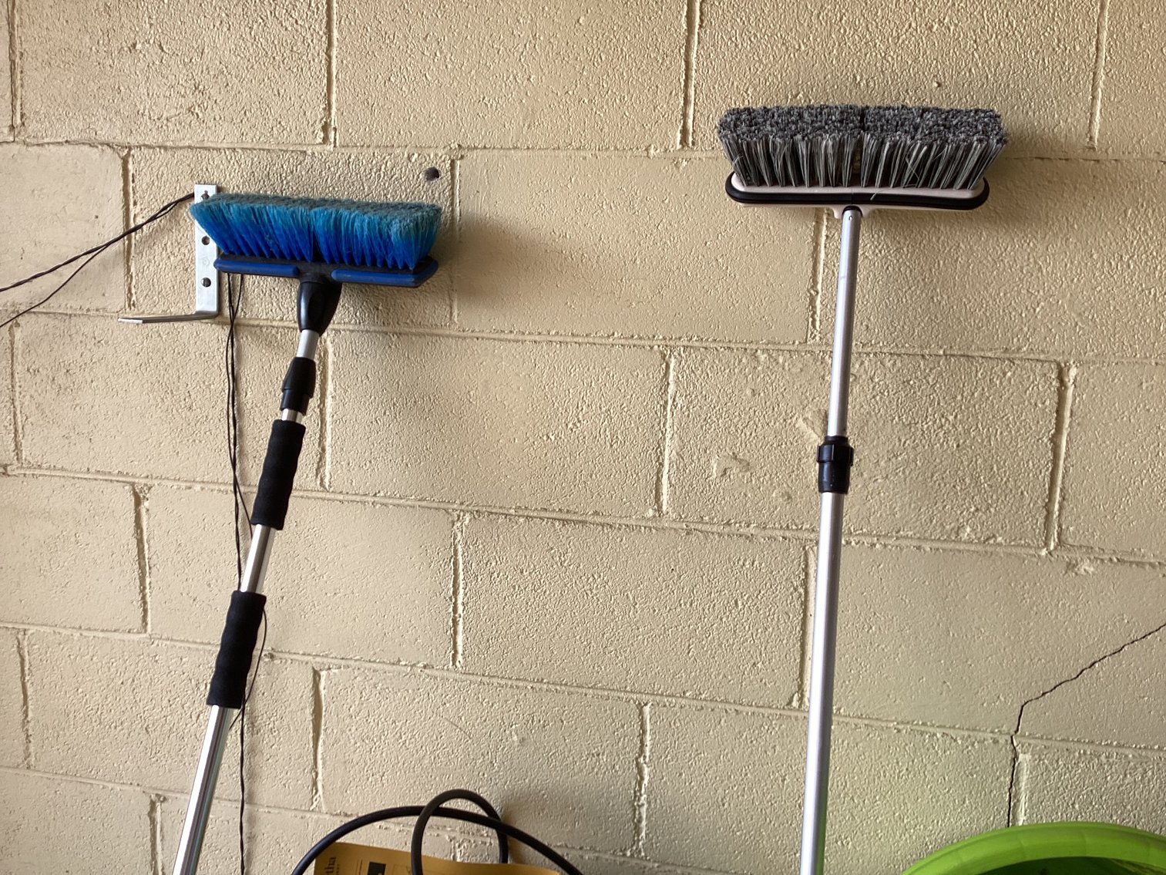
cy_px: 438
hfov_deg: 58.3
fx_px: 1044
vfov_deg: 45.4
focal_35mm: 31
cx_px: 583
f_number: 2.4
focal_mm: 3.3
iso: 25
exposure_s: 1/122
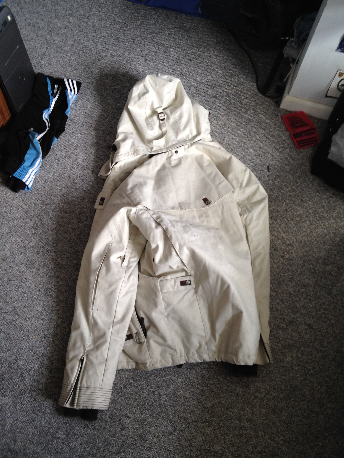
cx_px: 172
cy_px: 229
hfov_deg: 40.7
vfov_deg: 52.6
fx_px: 464
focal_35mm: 35
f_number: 2.4
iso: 64
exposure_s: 1/20
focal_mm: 4.28
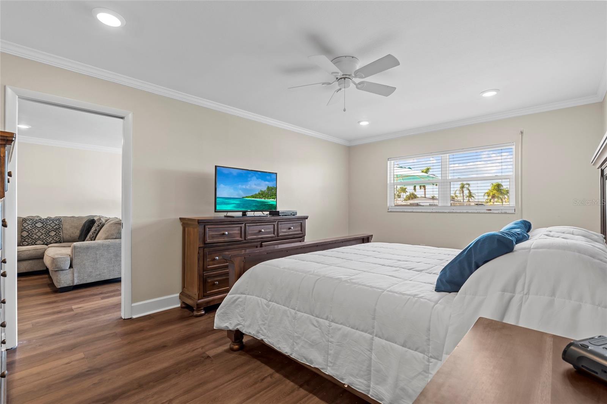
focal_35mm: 16
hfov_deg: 96.7
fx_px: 270
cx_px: 304
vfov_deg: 73.7
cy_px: 202
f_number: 9
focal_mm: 16
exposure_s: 1
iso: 250
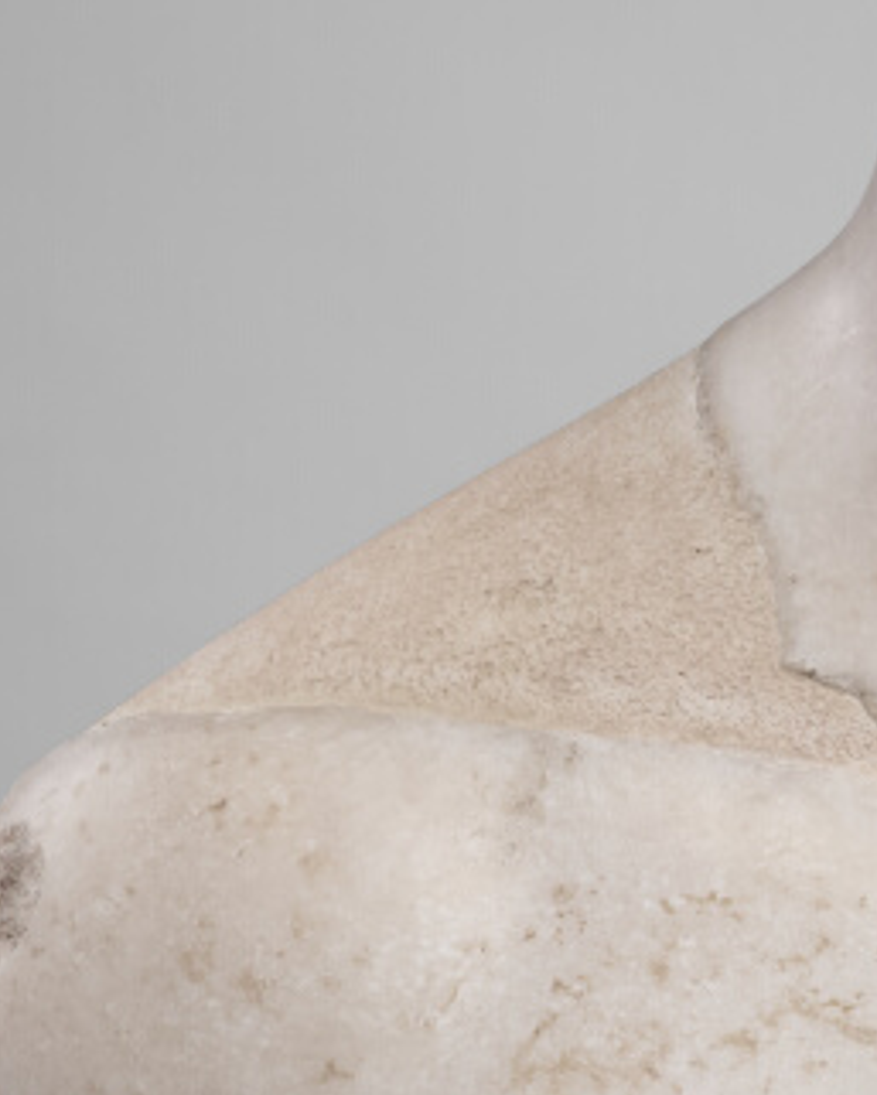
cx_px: 1119
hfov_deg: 6.0
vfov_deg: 7.6
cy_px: 902
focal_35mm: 255
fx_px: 8269
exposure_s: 1/125
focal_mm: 80
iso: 200
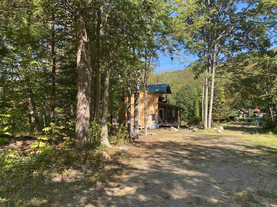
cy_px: 104
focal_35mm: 26
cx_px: 138
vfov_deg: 53.1
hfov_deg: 67.3
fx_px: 208
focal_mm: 4.25
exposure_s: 1/623
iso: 32
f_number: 1.8
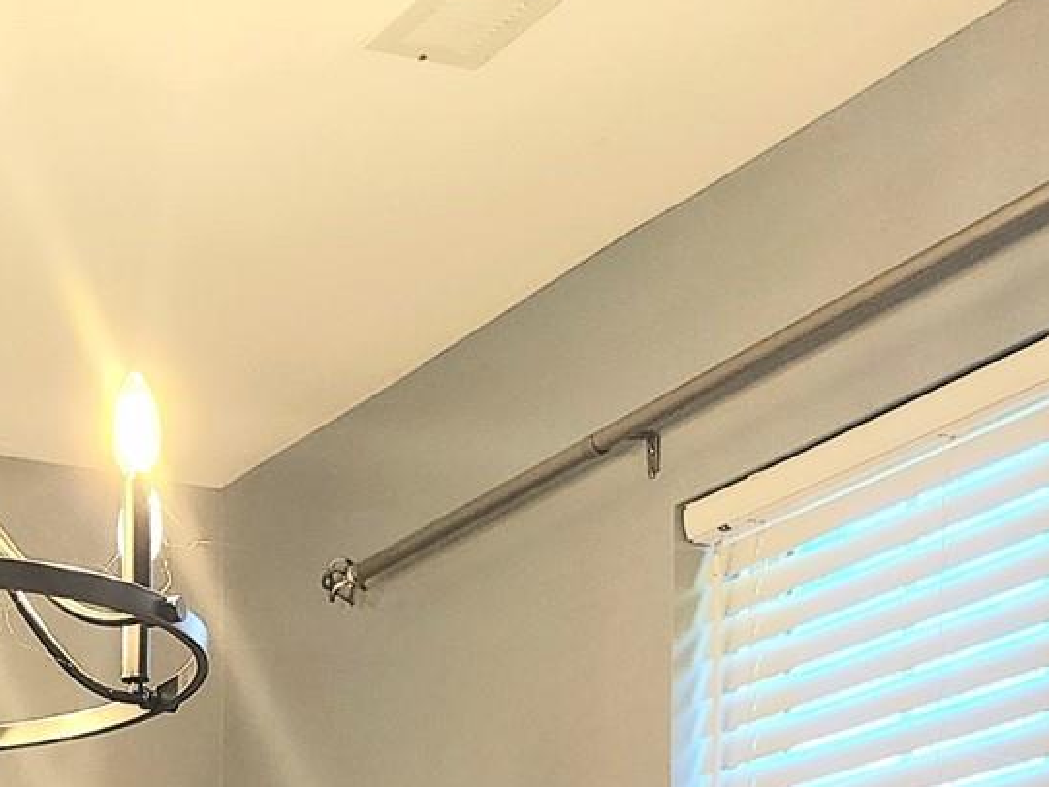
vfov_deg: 14.9
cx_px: -143
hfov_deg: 21.2
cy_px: 1396
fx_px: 2637
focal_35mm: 87
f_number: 1.8
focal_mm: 6.4
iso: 200
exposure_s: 1/120
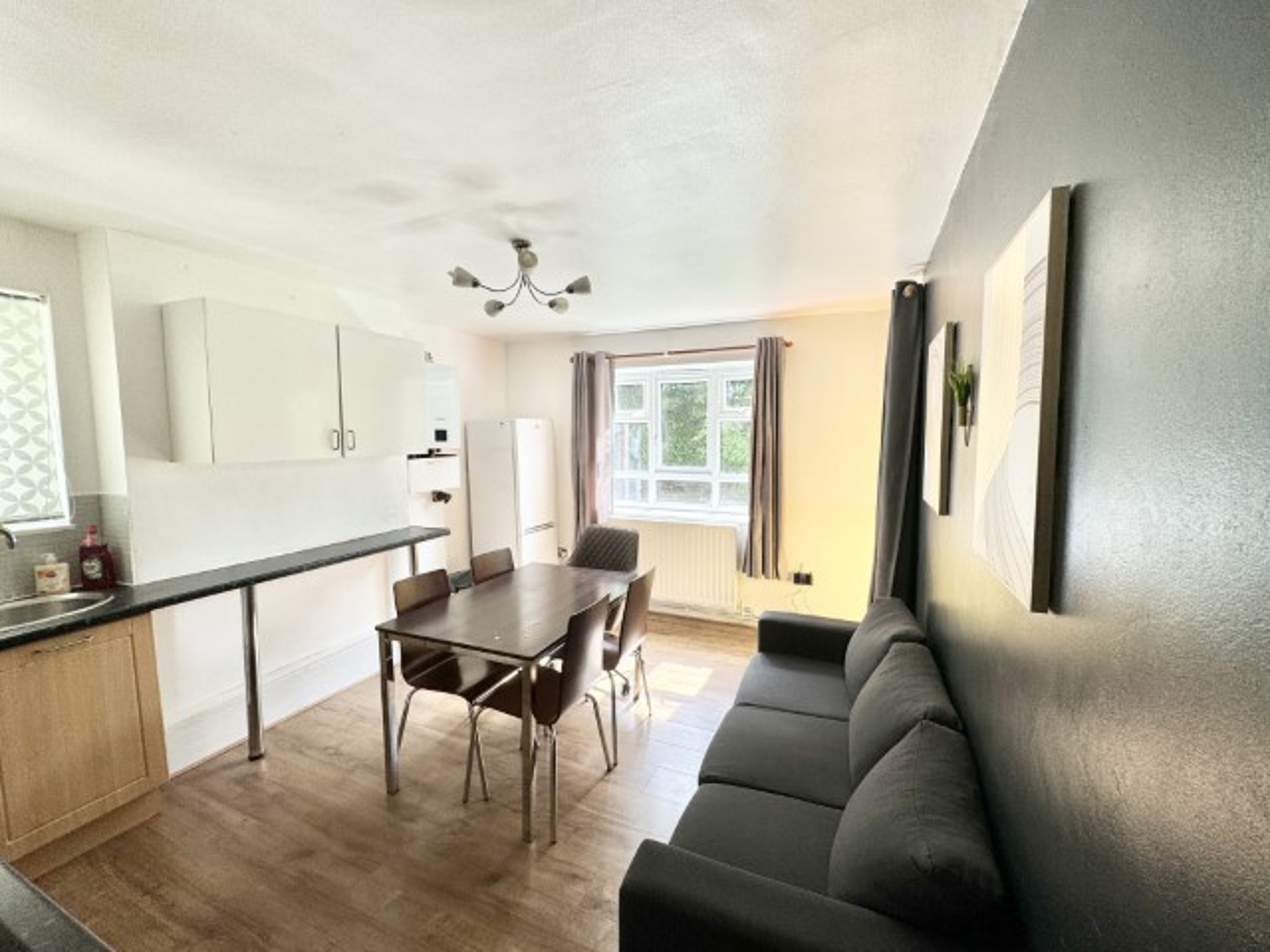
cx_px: 635
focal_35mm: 14
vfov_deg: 85.7
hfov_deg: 102.1
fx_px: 514
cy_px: 476
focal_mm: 2.22
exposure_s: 1/99
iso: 64
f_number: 2.2
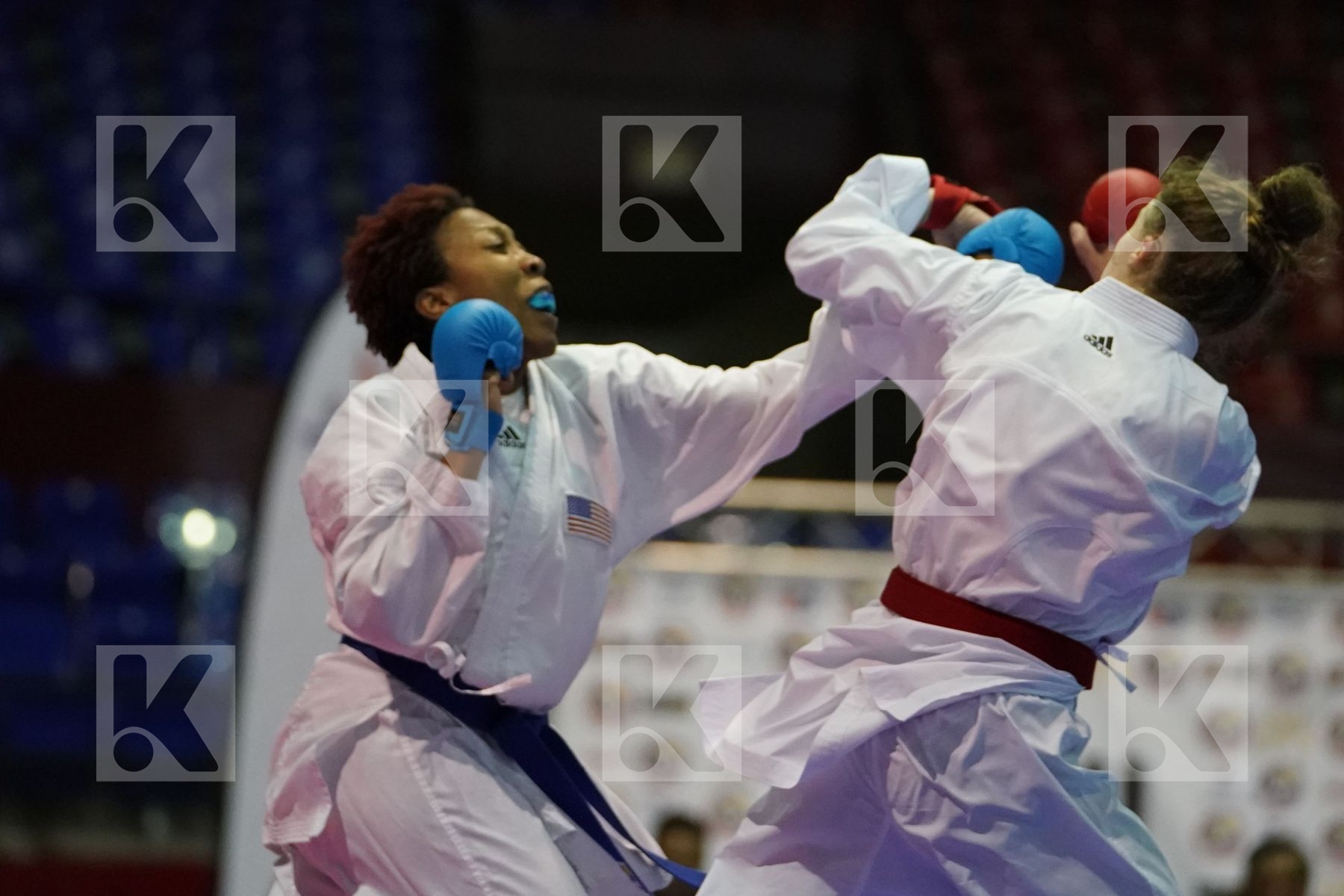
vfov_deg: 6.2
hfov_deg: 9.4
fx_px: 8213
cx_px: 672
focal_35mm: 220
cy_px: 448
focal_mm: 147
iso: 6400
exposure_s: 1/800
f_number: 2.8
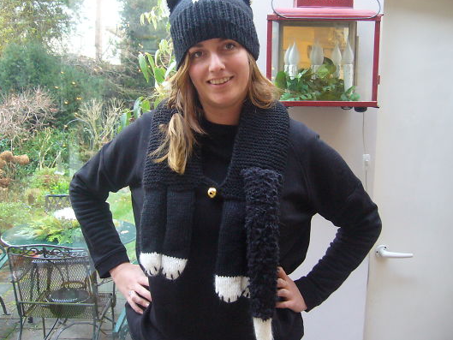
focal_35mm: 40
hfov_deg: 46.8
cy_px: 149
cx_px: 210
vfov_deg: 35.9
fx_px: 524
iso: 200
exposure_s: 1/13
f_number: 2.8
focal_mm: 5.8
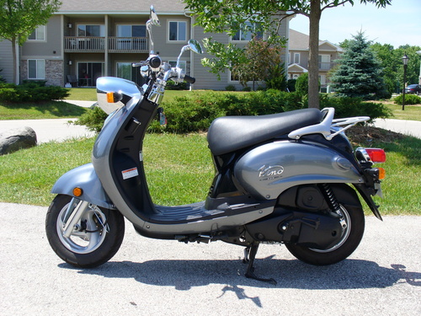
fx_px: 584
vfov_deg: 30.3
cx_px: 210
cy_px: 158
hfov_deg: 39.7
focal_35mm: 48
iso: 80
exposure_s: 1/160
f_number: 6
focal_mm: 7.9
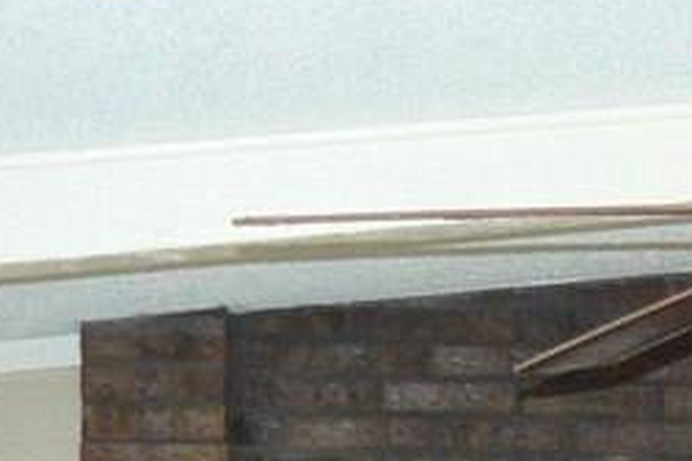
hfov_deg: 12.0
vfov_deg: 8.4
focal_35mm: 153
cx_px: 1370
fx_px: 2939
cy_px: 980
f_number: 2.8
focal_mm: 6
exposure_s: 1/30
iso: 250
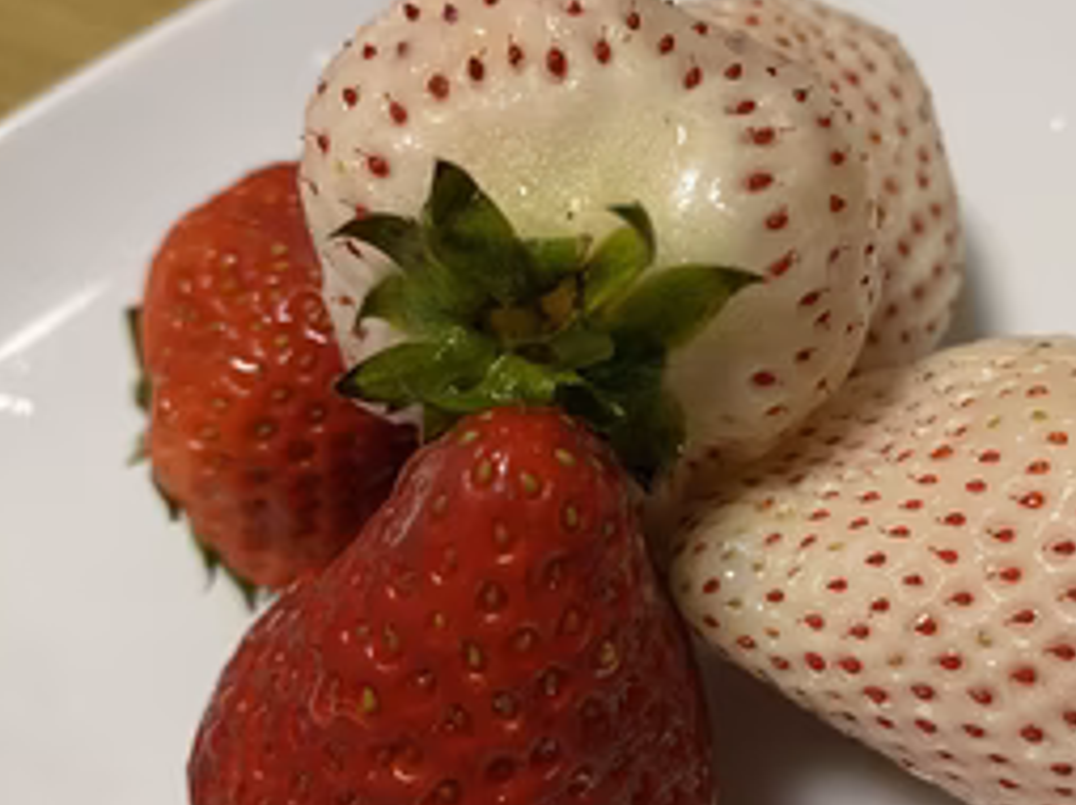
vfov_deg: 34.9
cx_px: 661
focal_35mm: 41
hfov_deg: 45.5
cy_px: 491
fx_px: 1273
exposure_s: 1/60
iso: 160
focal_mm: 4.25
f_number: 1.8
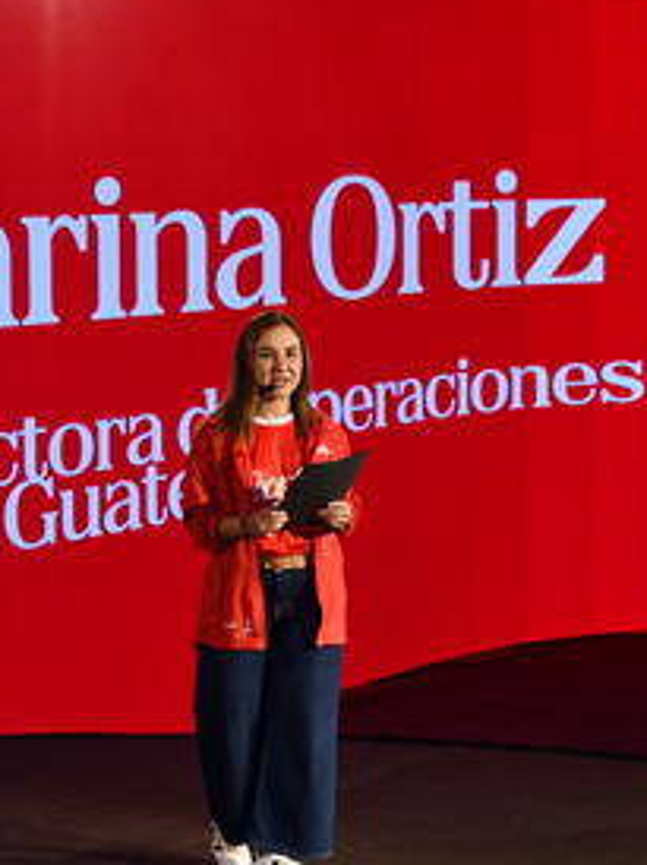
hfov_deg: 10.3
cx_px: 410
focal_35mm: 144
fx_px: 3594
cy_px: 507
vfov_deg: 13.7
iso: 560
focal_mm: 55
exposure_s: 1/60
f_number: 5.6
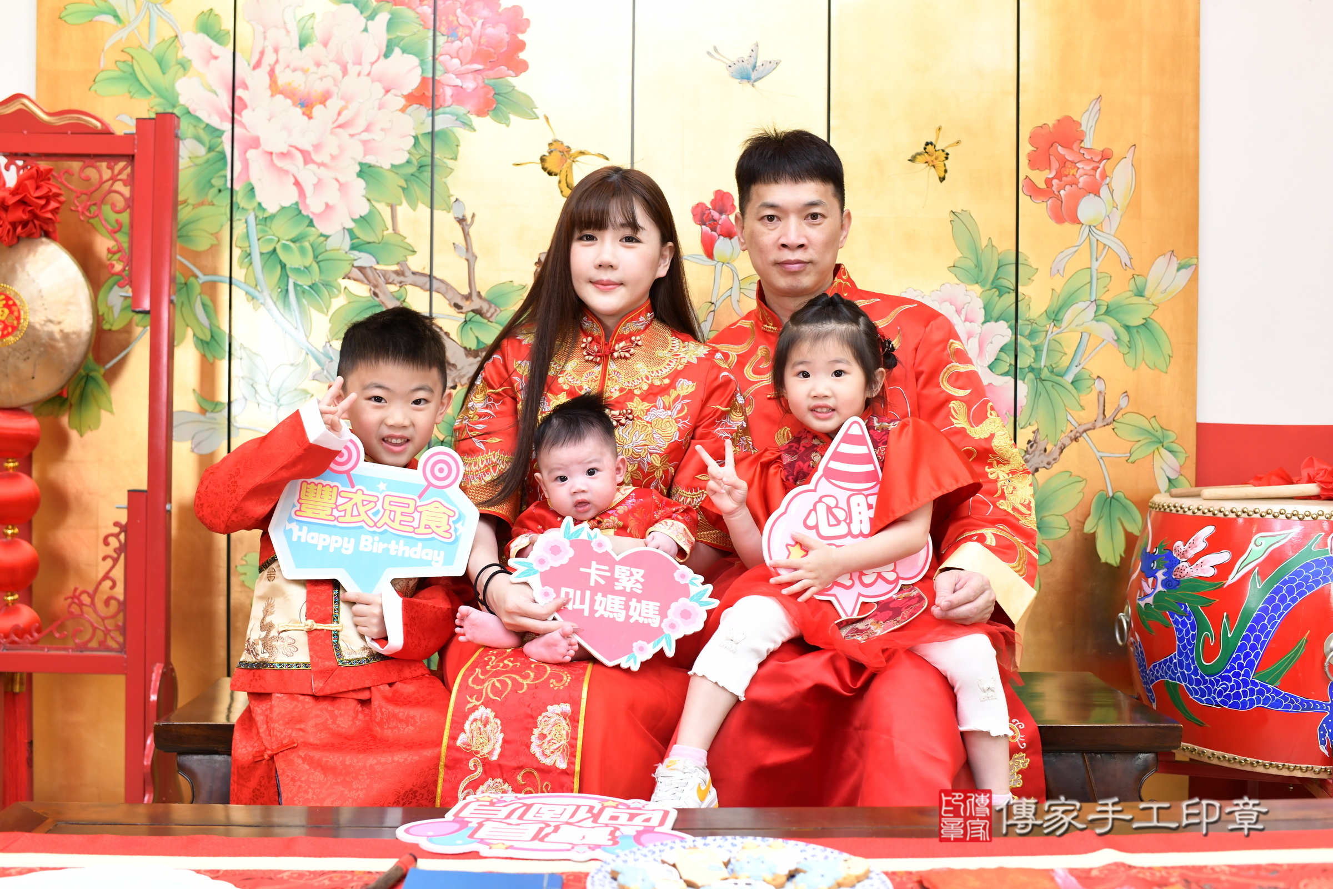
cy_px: 444
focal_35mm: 35
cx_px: 666
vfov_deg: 37.9
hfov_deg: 54.4
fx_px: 1296
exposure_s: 1/200
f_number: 4.5
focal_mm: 35
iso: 1000
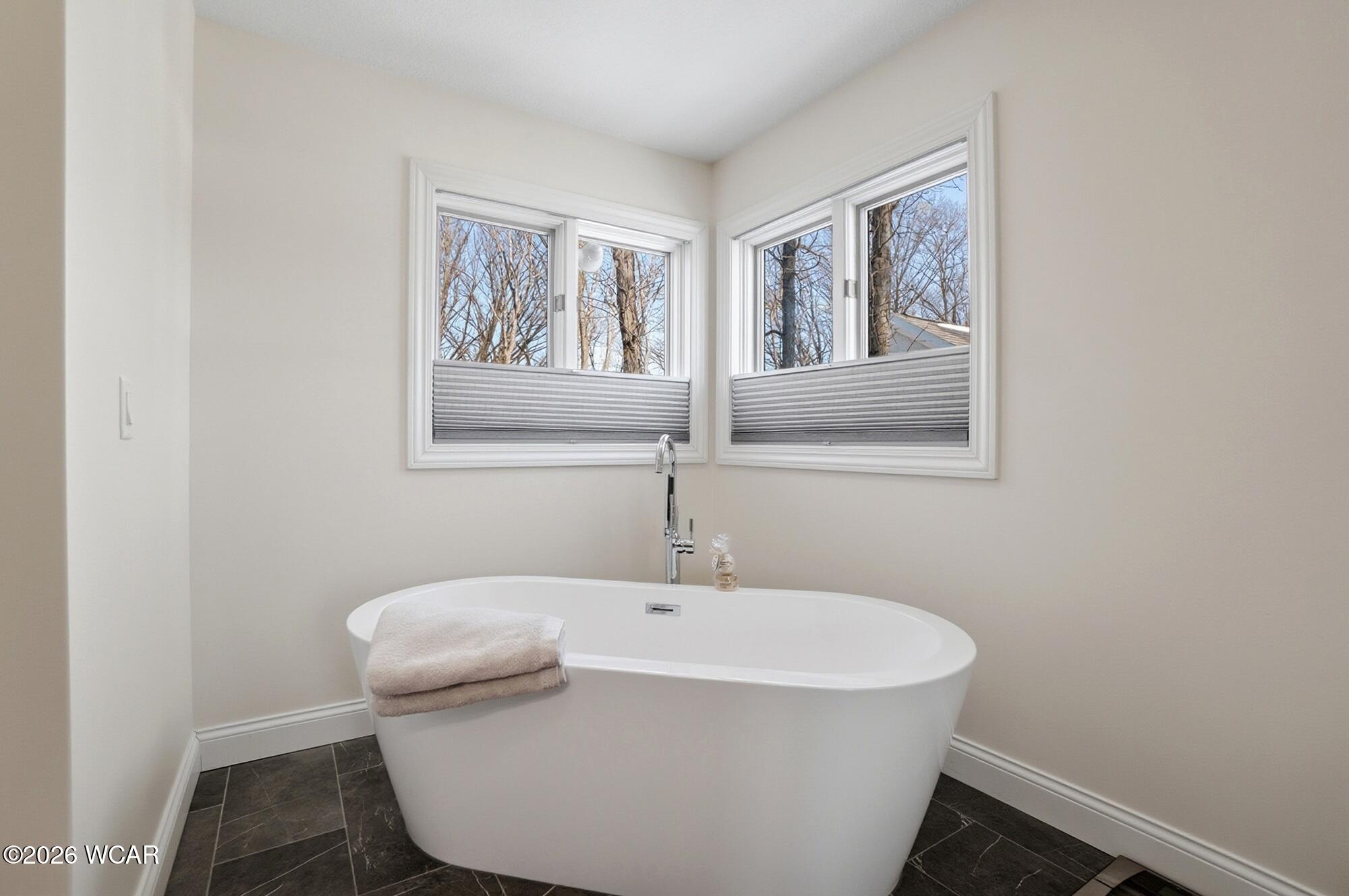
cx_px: 674
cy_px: 448
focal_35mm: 15
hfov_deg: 100.4
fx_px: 561
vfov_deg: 77.2
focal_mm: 10
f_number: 8
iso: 125
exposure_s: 1/200
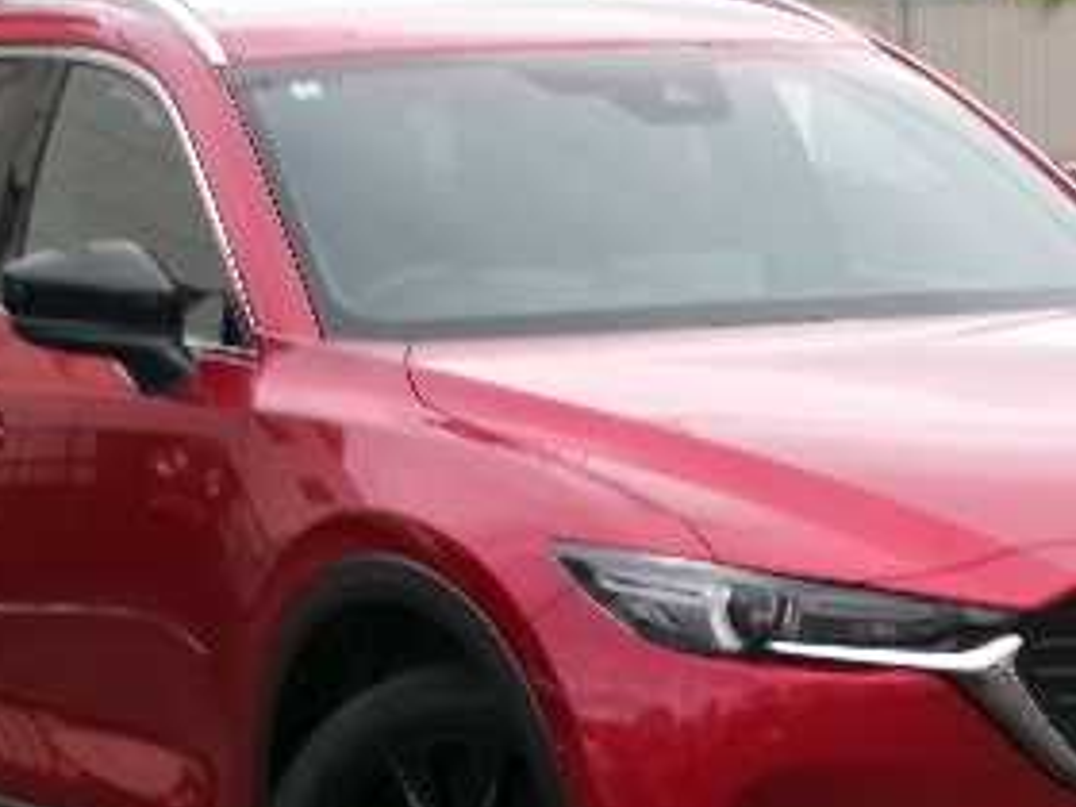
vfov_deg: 6.8
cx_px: 649
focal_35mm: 217
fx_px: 6745
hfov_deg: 9.1
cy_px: 500
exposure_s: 1/60
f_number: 5.8
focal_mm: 16.9
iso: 262
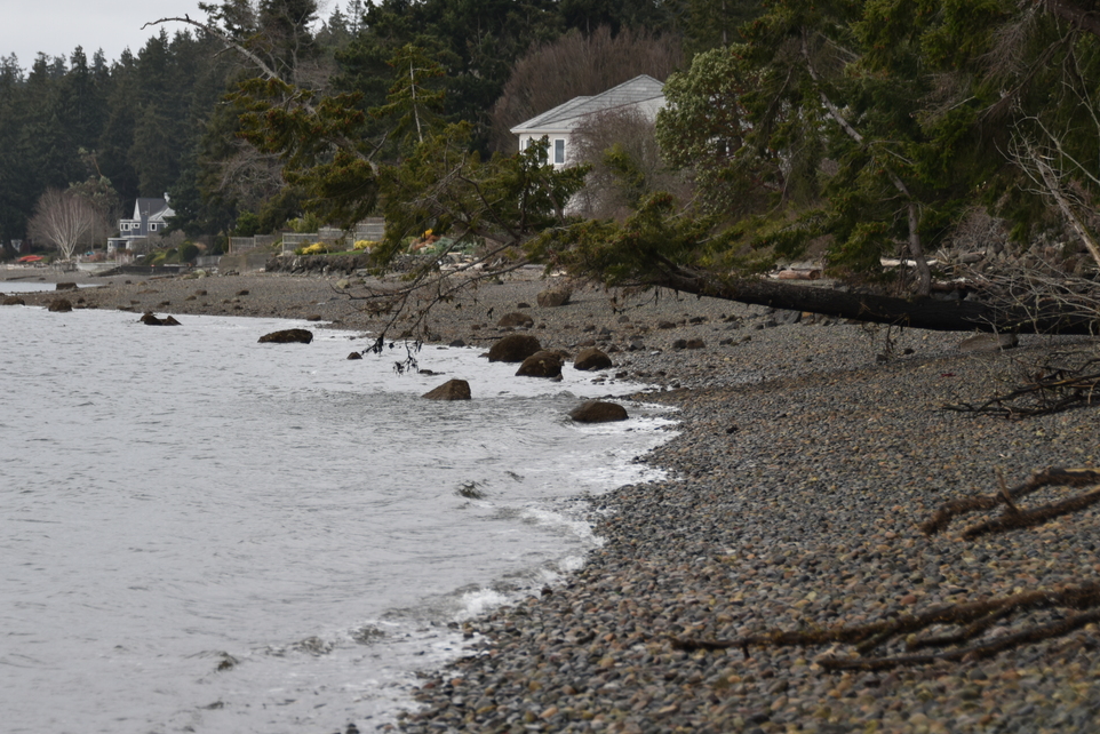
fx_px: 4554
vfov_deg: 9.2
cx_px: 496
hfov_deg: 13.8
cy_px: 357
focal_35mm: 149
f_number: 5.3
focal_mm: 112
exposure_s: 1/250
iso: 160
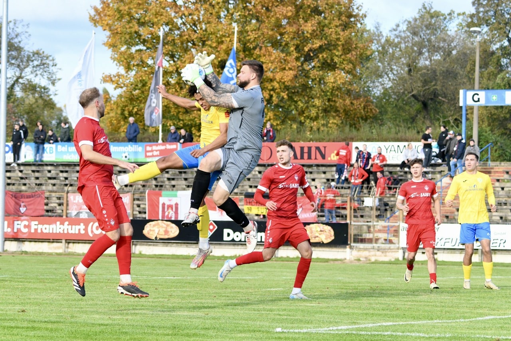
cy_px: 170
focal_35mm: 86
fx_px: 1220
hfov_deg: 23.6
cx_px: 256
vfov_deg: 15.9
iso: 2000
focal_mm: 86
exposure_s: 1/1600
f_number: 4.8
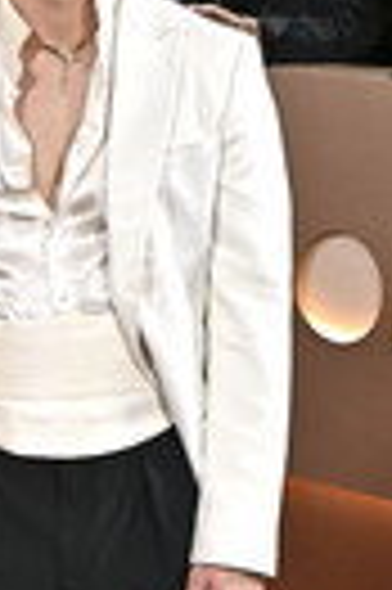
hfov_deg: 10.4
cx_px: 63
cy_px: 504
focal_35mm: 131
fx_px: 2145
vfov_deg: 15.5
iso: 2500
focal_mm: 43
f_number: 5.6
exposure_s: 1/320
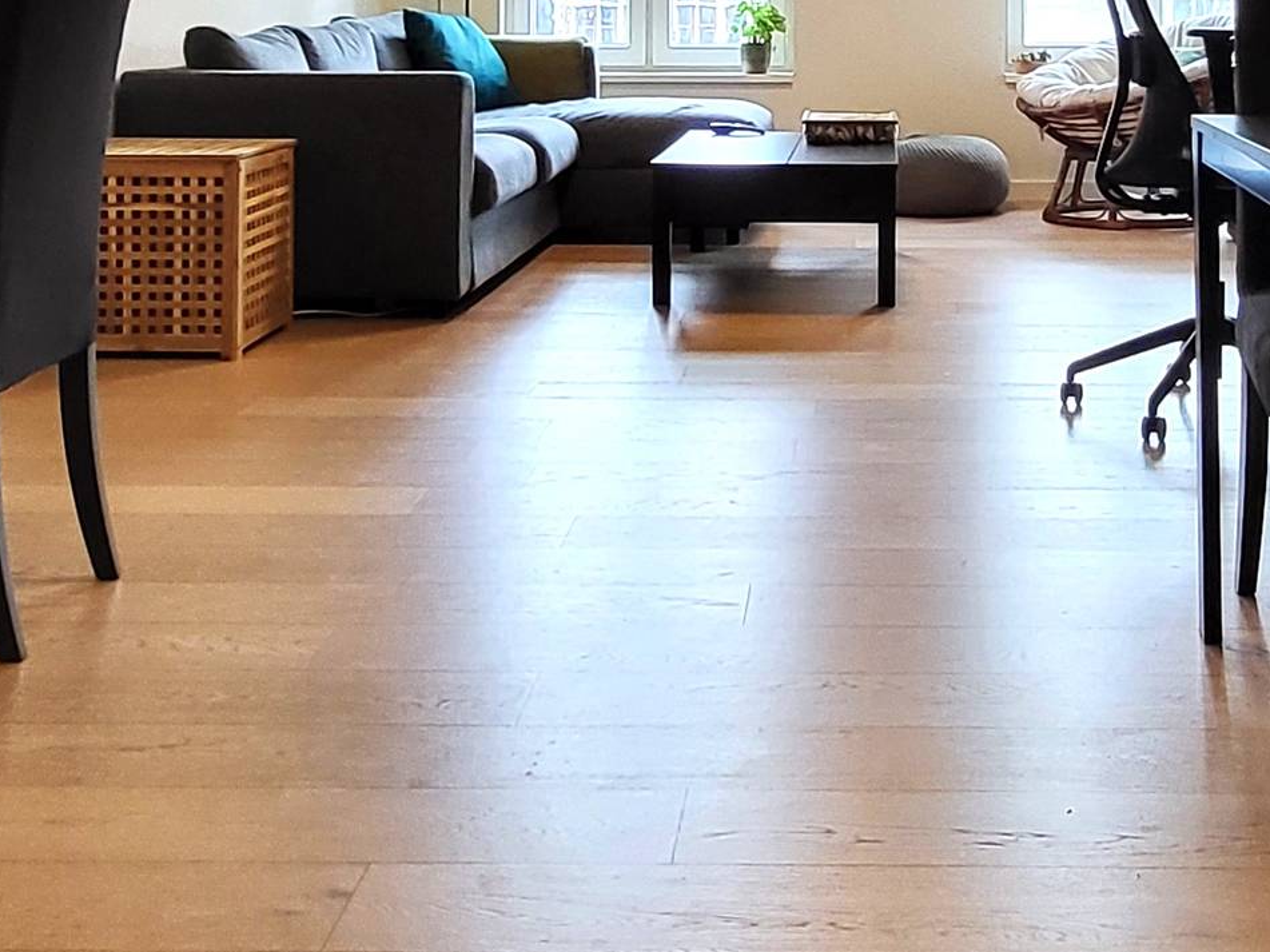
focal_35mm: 35
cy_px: -32
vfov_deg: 36.0
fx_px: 1284
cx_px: 845
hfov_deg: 51.7
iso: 200
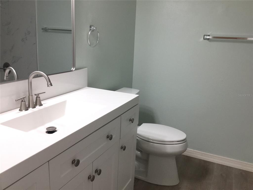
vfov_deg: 45.4
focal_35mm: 31
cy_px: 95
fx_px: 227
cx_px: 126
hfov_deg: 58.4
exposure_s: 1/60
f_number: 2.4
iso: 32
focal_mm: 3.3
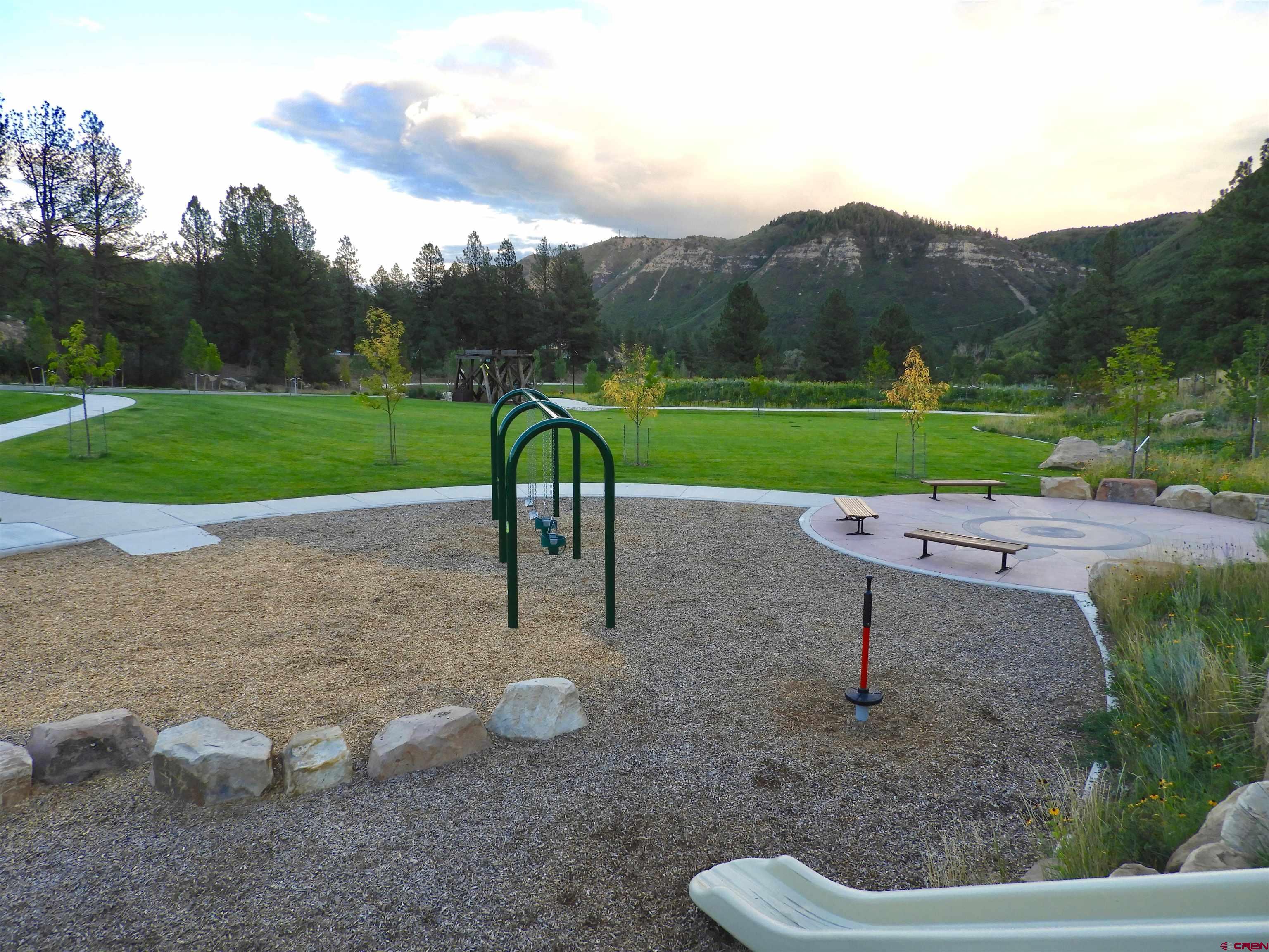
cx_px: 634
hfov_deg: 71.6
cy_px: 476
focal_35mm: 24
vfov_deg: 56.8
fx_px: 880
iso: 100
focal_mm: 4.3
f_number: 3.3
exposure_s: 1/60
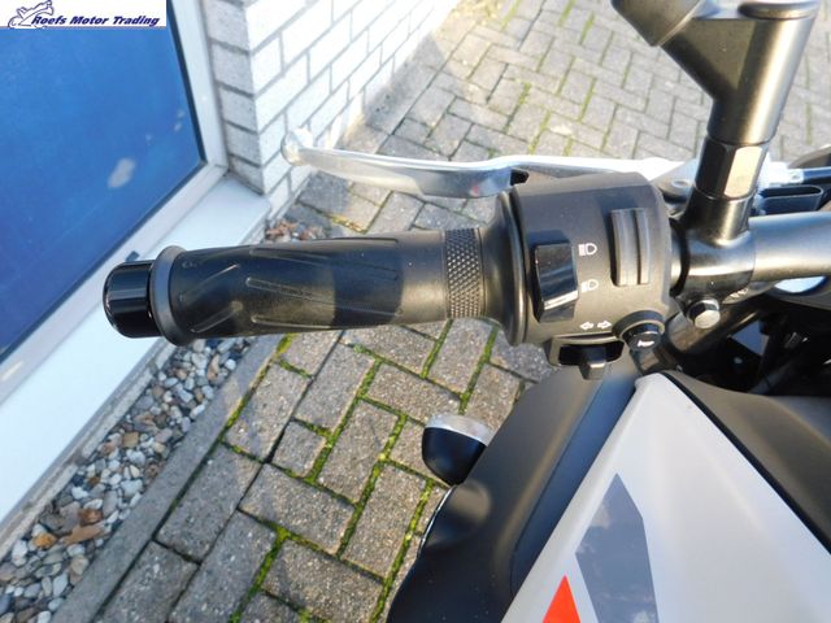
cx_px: 416
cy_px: 312
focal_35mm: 23
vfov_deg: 58.9
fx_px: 552
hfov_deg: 73.9
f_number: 3
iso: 125
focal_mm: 4
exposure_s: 1/40
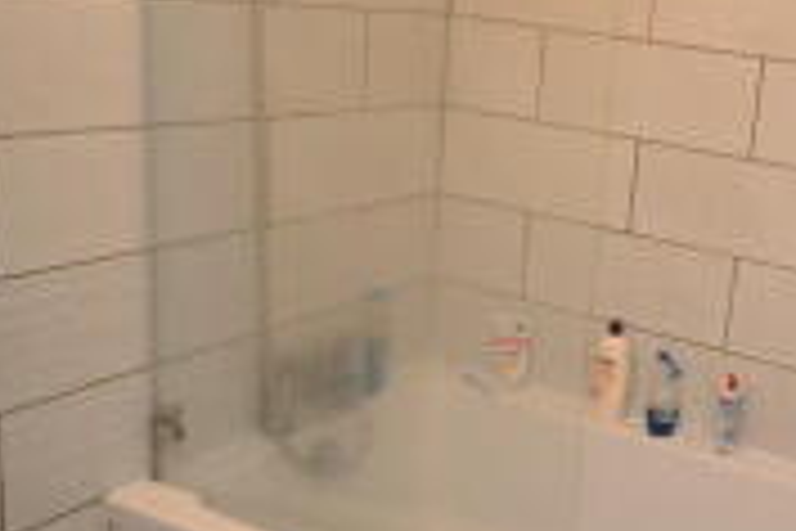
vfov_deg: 30.2
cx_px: 724
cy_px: 223
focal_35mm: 44
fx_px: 980
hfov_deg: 40.6
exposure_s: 1/60
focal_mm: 11
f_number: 4.2
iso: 3200
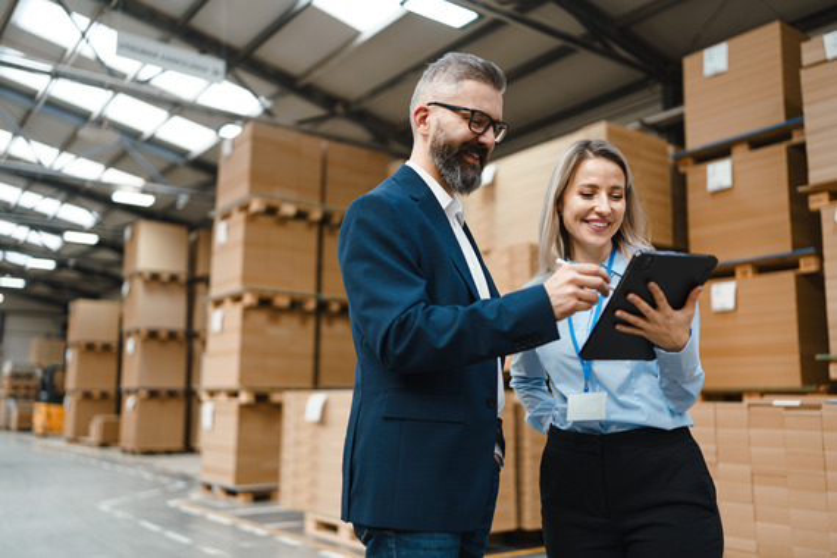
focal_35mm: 35
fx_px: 814
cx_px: 418
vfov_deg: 37.9
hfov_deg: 54.4
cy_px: 279
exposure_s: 1/250
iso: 125
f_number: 1.4
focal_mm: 35
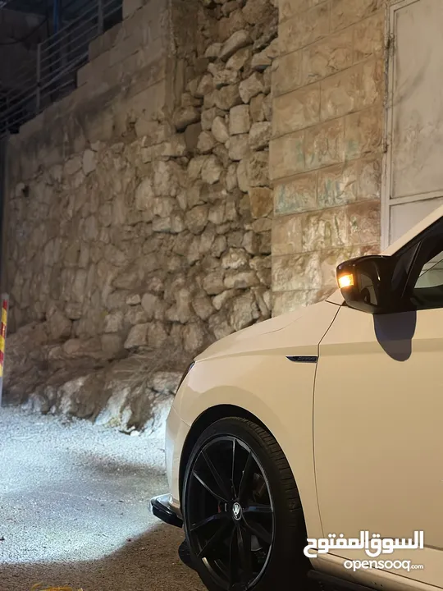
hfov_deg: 30.3
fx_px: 819
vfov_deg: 39.7
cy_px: 296
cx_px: 222
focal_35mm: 48
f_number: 1.78
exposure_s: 1/33
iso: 640
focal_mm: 6.86
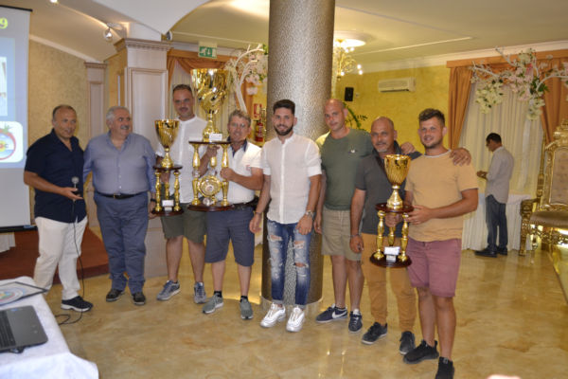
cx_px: 284
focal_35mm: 28
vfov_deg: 45.7
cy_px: 190
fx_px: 450
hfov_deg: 64.6
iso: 900
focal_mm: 19
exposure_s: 1/60
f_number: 3.5
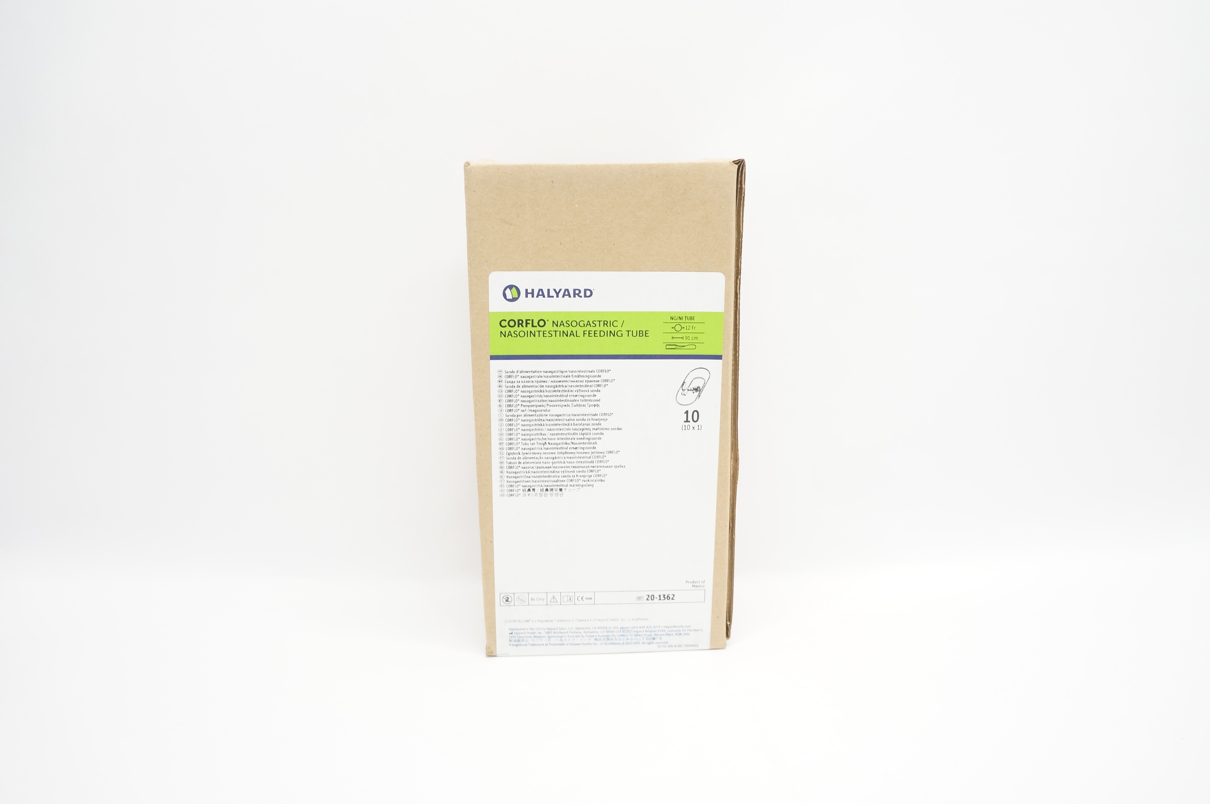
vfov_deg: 47.8
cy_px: 402
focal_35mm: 27
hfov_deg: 67.4
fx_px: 907
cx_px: 605
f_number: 5.6
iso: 800
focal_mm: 18
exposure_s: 1/60
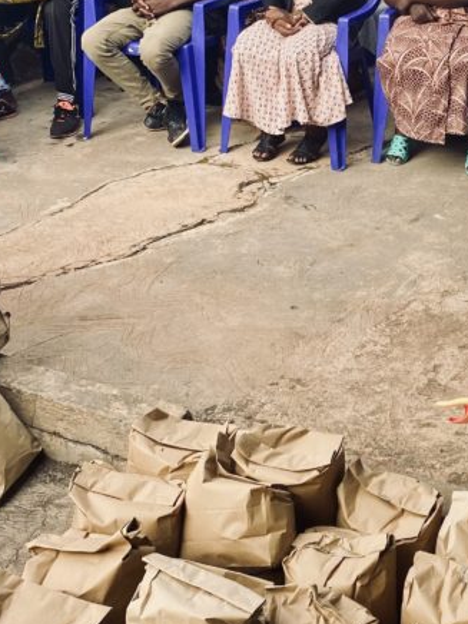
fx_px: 1100
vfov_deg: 31.4
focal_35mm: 61
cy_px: 198
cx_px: 488
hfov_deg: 22.9
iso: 32
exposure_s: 1/402
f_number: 1.8
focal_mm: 4.25
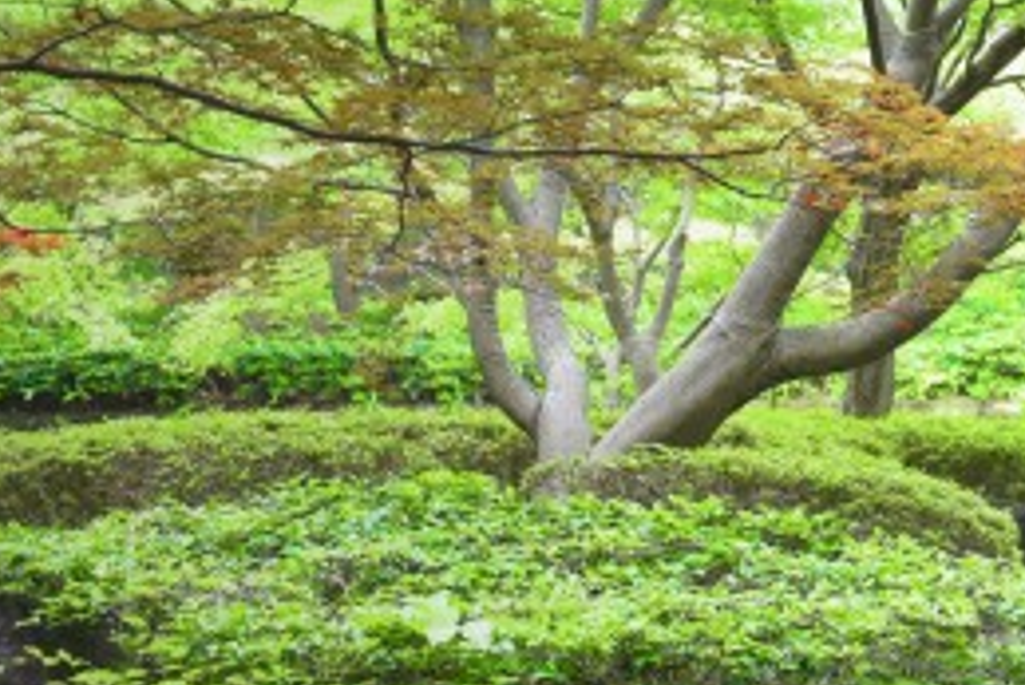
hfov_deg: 14.4
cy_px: 190
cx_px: 1377
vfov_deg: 10.1
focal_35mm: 136
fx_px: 3874
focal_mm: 44
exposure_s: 1/400
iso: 1000
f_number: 2.8
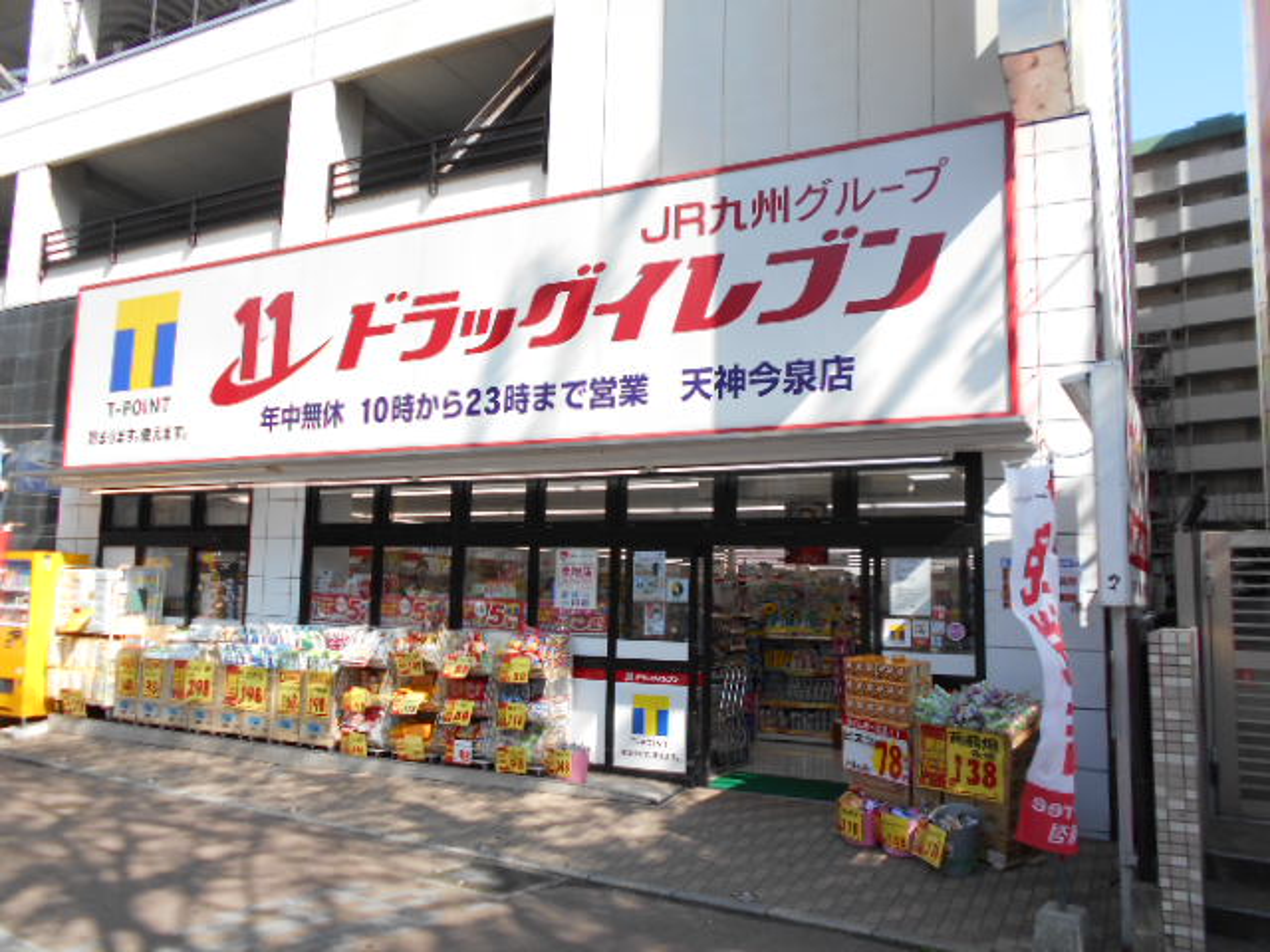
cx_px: 635
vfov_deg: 53.1
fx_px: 954
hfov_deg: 67.3
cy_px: 476
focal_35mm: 26
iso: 80
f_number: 3.2
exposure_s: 1/400
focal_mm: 4.6
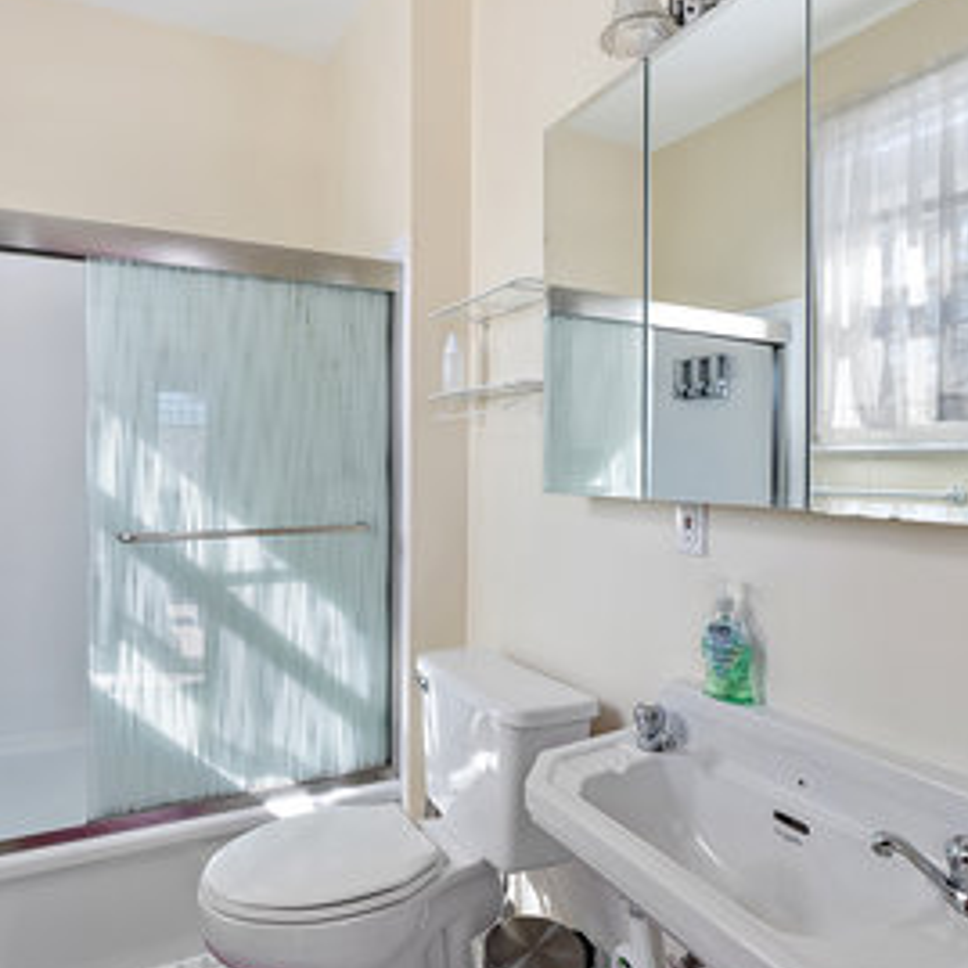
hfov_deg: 69.4
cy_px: 471
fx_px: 696
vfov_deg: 69.6
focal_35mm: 22
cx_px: 434
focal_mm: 16
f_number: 7.1
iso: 400
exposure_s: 1/20
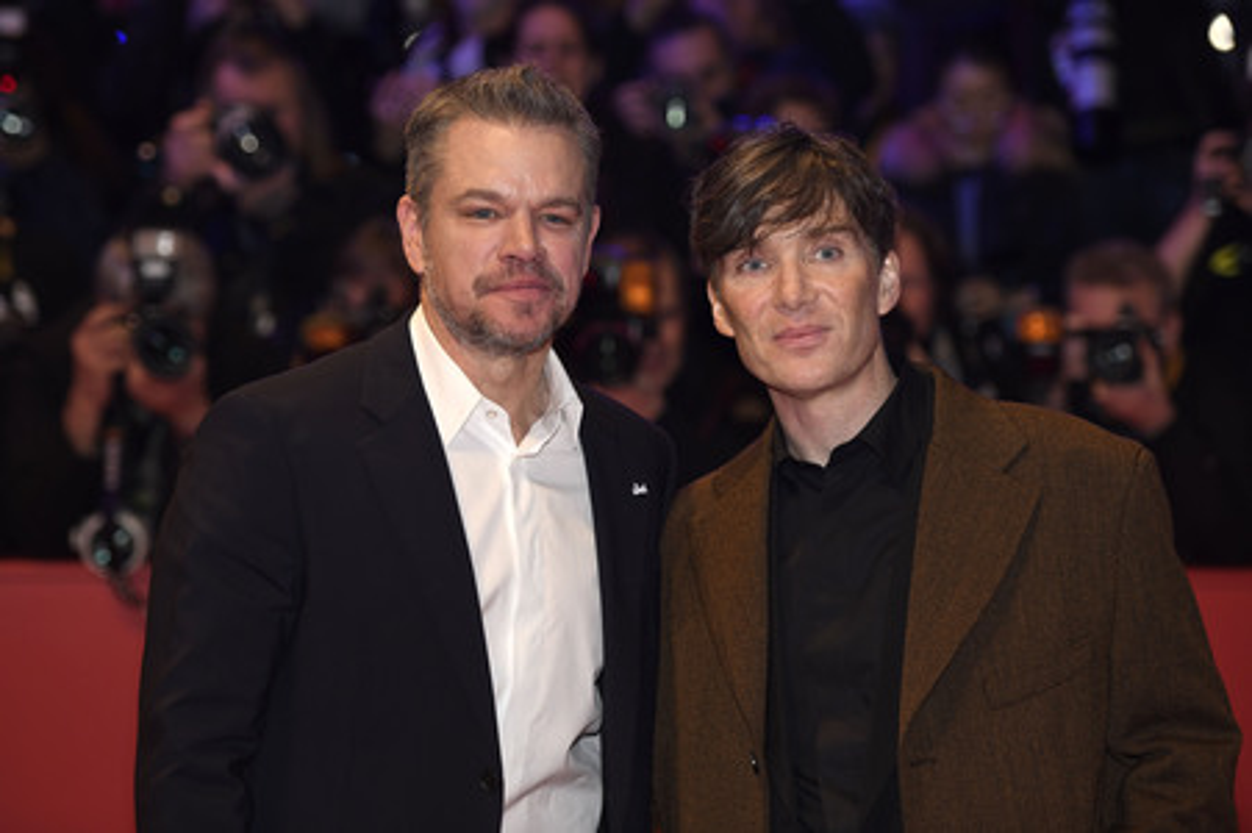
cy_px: 416
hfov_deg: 18.3
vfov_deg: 12.2
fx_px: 3892
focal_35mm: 112
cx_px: 626
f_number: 3.5
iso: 800
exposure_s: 1/640
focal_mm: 112
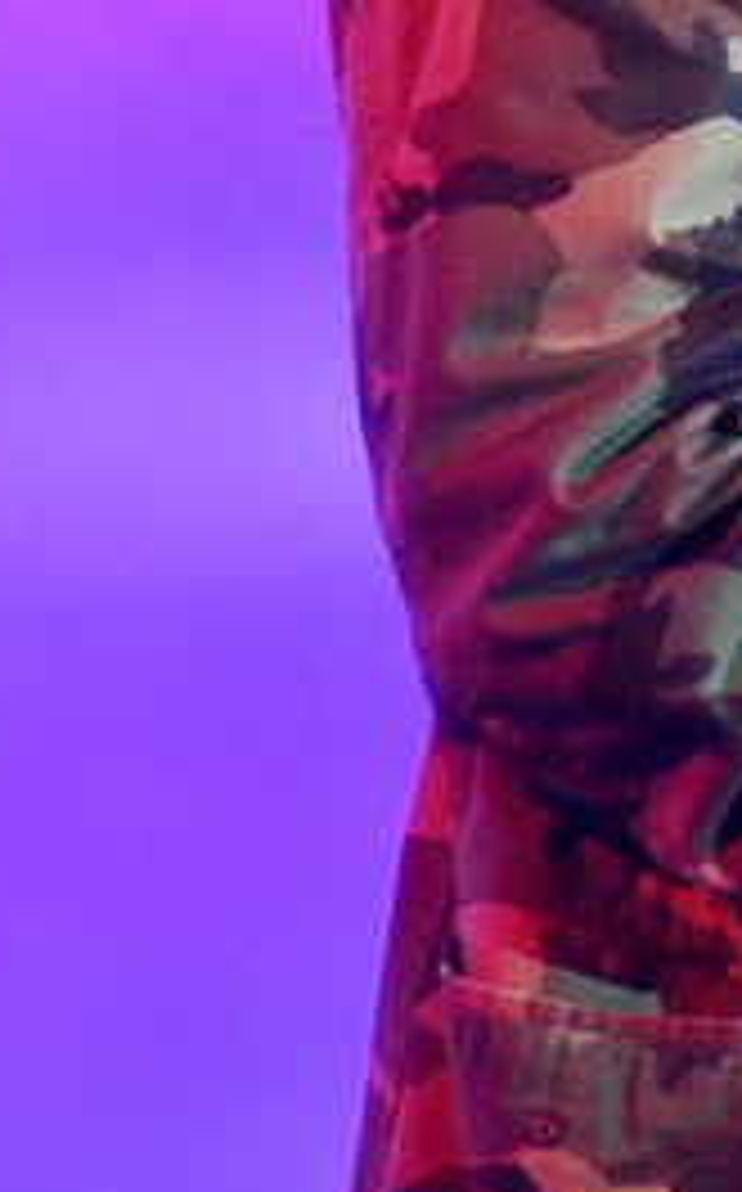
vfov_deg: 1.8
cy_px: -76
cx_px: 1106
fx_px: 37180
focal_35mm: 1146
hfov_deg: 1.1
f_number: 5.6
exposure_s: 1/60
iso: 800
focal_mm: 110
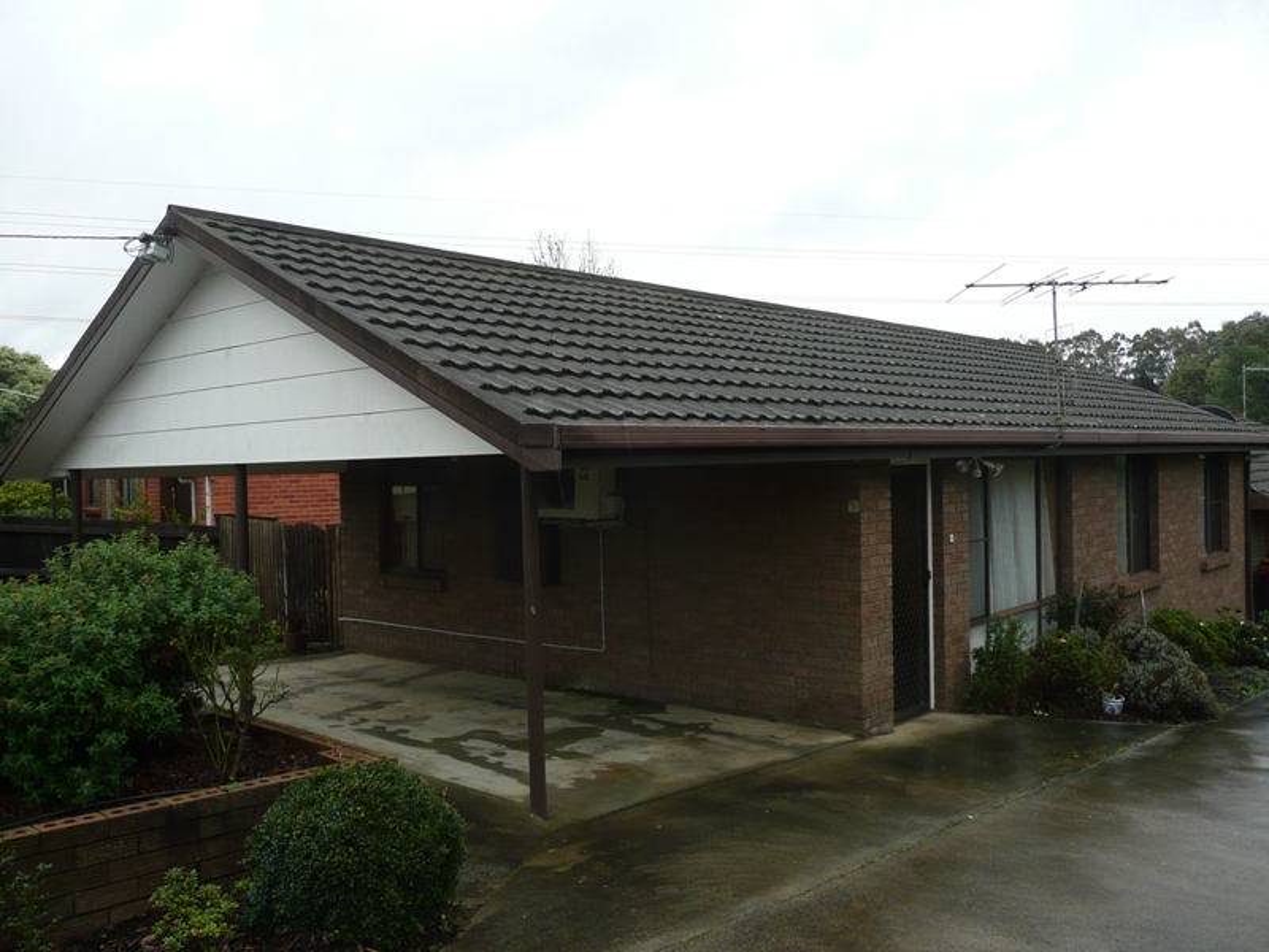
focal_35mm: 28
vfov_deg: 49.7
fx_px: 1026
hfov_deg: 63.4
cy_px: 476
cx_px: 634
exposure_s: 1/125
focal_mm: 4.6
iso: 125
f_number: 3.3
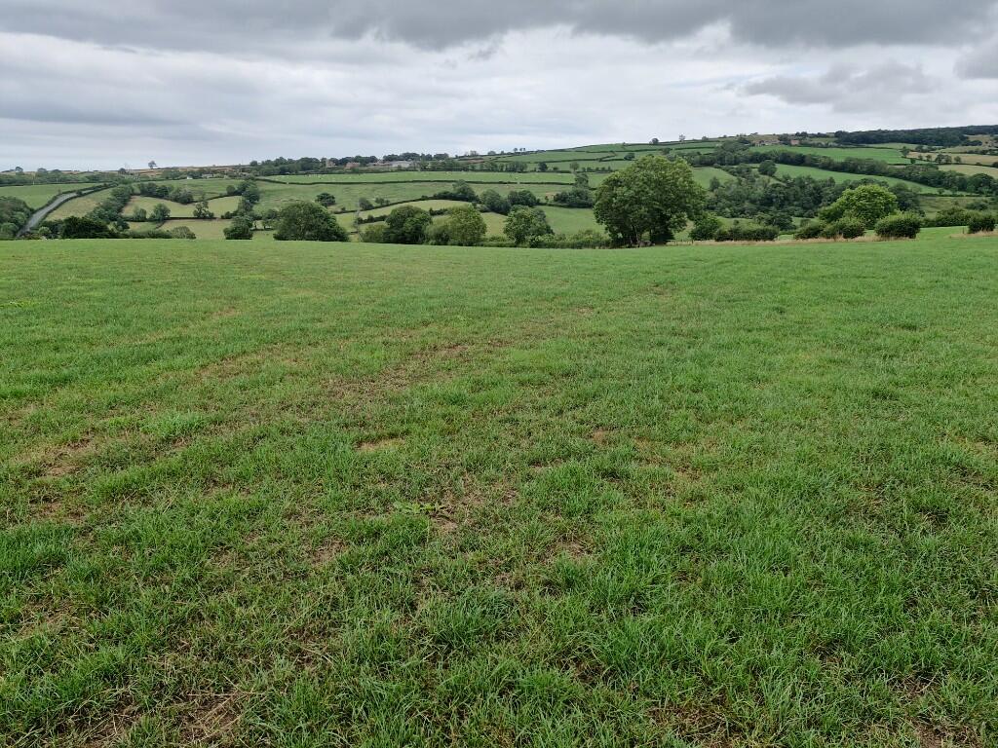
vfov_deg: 58.9
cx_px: 499
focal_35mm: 23
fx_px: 663
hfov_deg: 73.9
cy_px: 374
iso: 50
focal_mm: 5.54
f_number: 1.8
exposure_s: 1/8333
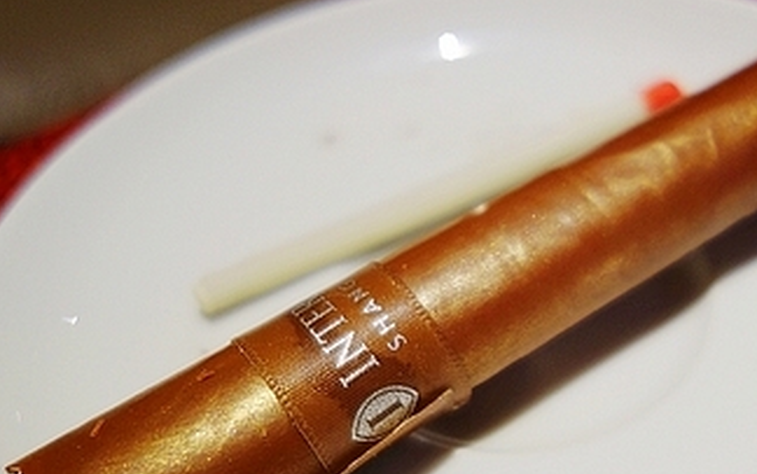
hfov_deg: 44.1
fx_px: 908
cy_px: 314
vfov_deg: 29.1
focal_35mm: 44
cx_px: 542
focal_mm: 10.4
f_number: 1.8
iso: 125
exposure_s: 1/50
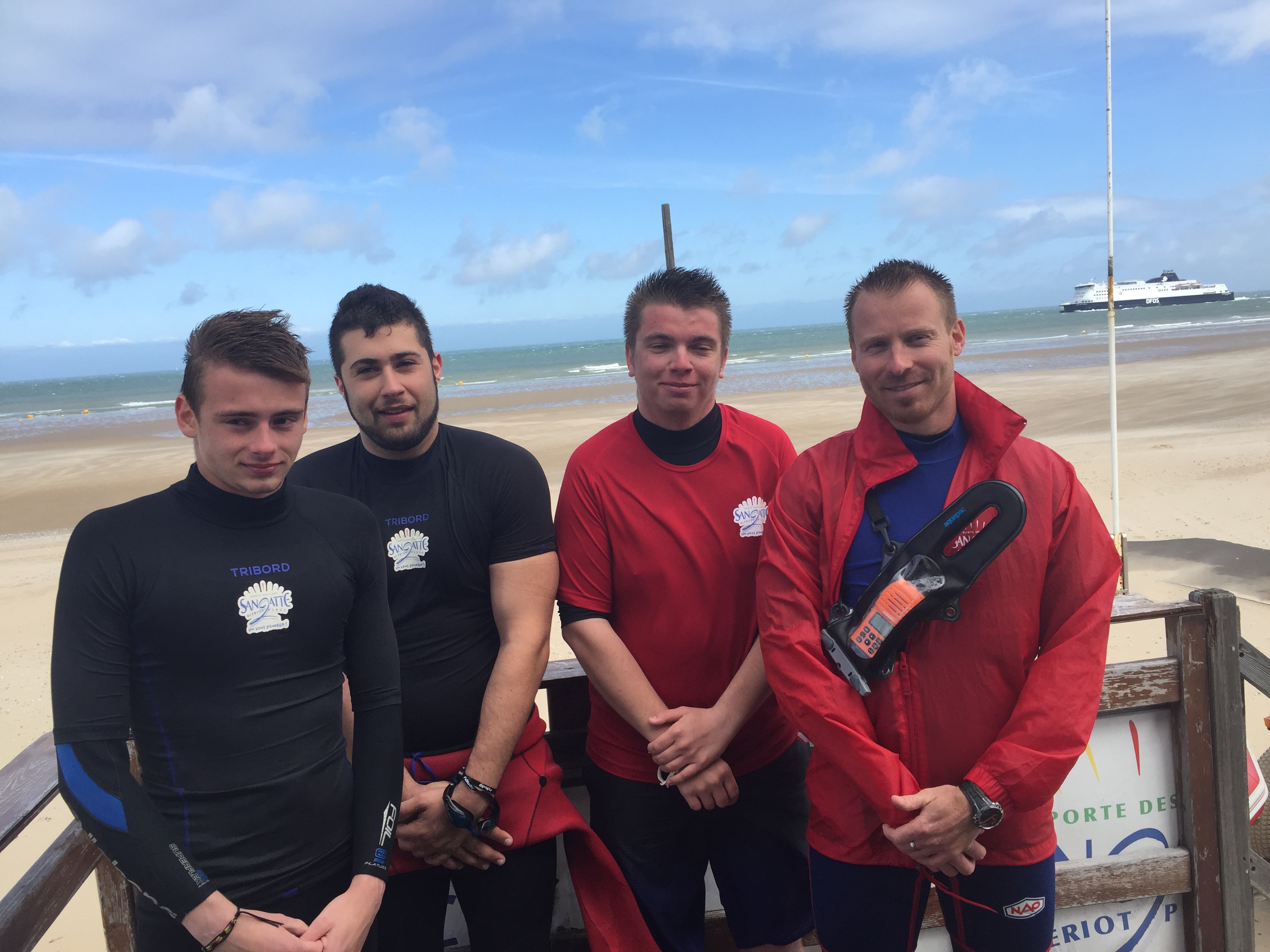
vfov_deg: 48.2
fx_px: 1064
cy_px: 476
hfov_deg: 61.7
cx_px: 635
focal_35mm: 29
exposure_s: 1/1099
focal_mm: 4.15
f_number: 2.2
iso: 32
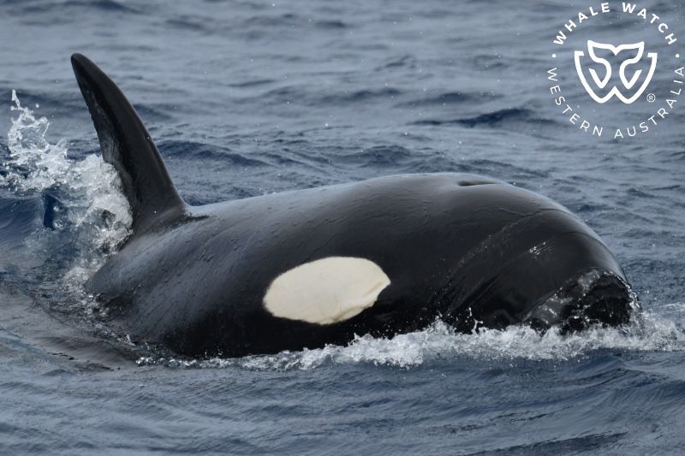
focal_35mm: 380
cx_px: 342
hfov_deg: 5.4
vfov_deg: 3.6
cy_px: 228
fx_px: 7229
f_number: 6
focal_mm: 380
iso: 900
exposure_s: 1/8000
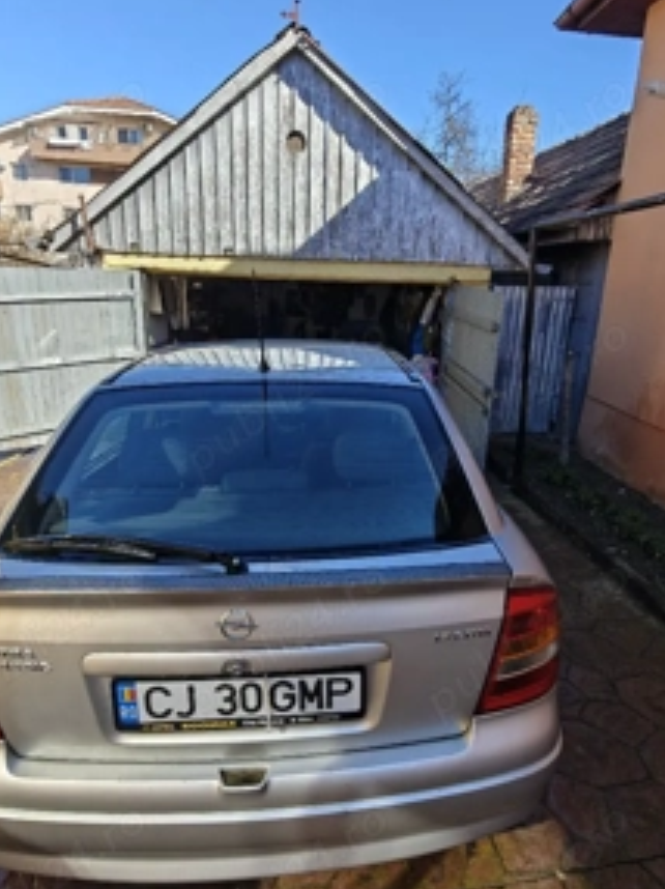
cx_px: 348
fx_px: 539
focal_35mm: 21
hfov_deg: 63.3
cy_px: 435
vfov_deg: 79.0
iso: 200
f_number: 2
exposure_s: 1/400
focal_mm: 2.3
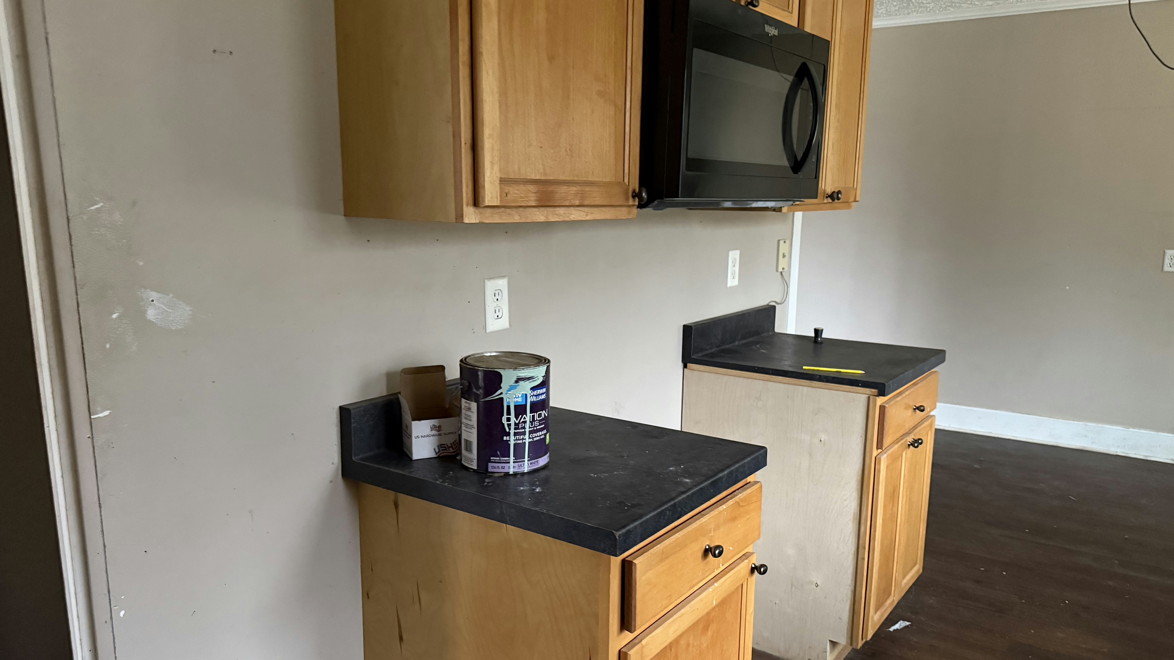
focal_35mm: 27
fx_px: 840
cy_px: 362
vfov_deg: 42.8
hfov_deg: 69.9
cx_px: 600
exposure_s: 1/37
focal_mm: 6.76
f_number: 1.78
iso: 1000
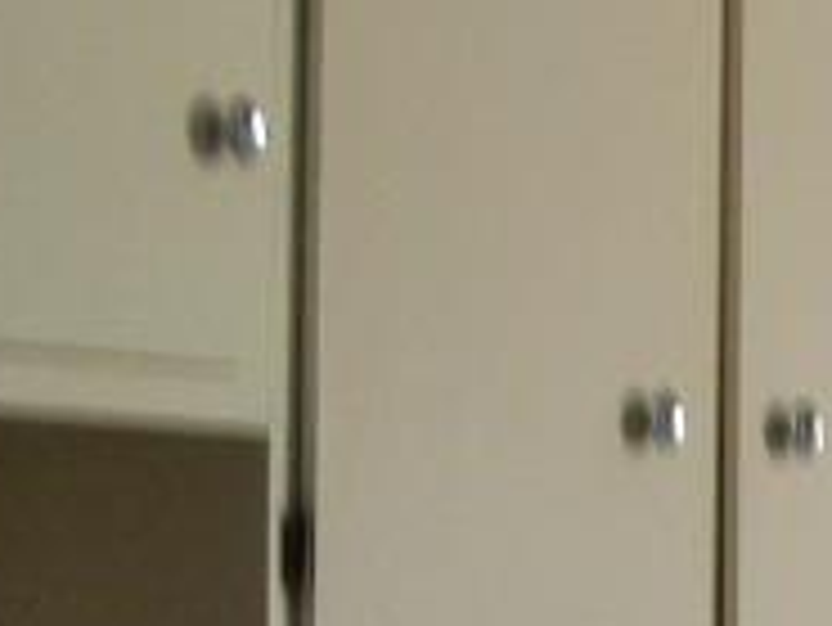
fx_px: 5315
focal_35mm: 221
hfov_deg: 8.8
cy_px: 1000
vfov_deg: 6.6
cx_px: 1084
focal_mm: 5.7
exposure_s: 1/40
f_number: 2.9
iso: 80
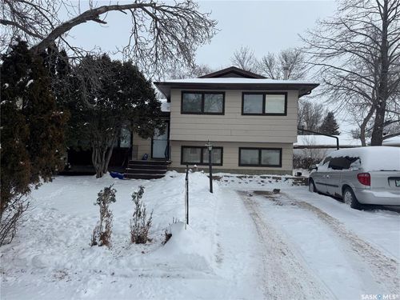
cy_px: 150
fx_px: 277
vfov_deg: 56.8
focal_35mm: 24
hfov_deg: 71.6
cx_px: 200
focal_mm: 6.76
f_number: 1.78
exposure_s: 1/3802
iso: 80
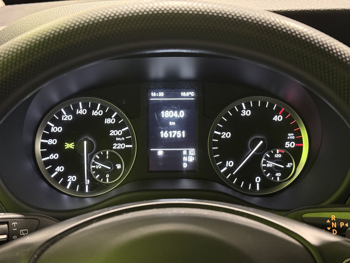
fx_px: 485
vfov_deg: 30.3
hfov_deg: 39.7
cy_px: 132
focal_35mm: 48
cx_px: 175
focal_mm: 6.76
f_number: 1.78
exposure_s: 1/25
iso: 800
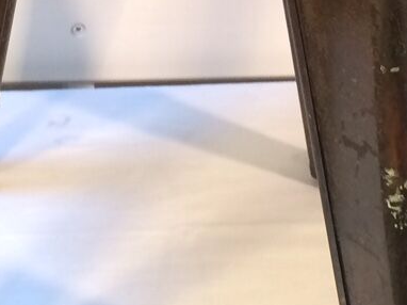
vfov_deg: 11.7
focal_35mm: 124
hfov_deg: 15.9
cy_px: -67
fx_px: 1457
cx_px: 133
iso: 64
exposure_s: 1/33
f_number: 2.2
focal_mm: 4.15
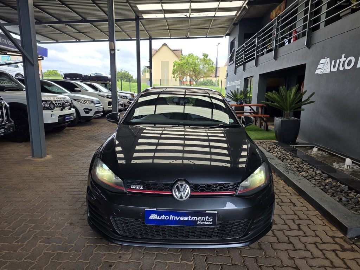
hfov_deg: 73.9
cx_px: 180
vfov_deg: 58.9
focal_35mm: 23
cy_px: 135
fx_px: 239
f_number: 1.7
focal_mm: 6.25
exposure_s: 1/1484
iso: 80
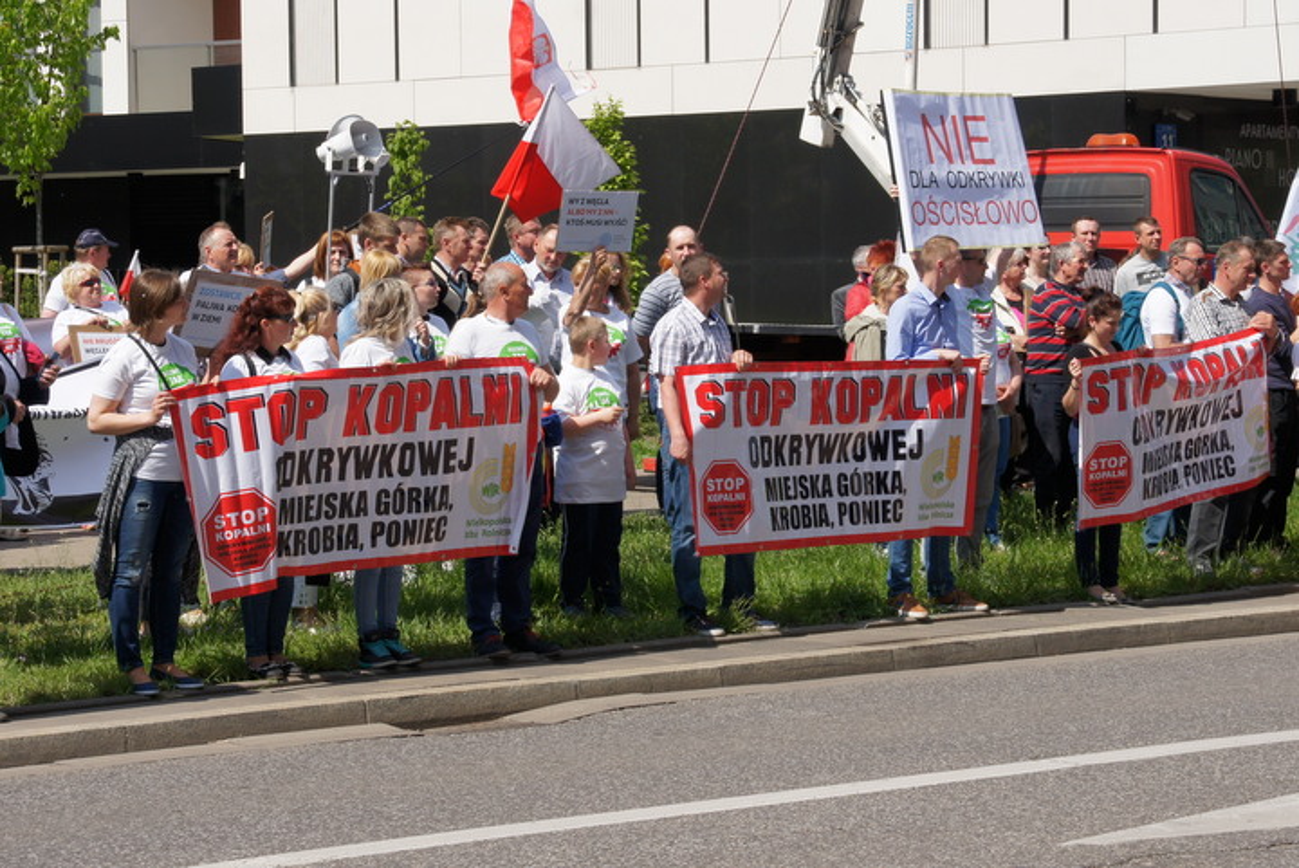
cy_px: 434
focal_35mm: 82
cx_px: 650
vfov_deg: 16.6
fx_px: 2979
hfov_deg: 24.6
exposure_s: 1/320
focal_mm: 55
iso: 200
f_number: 11
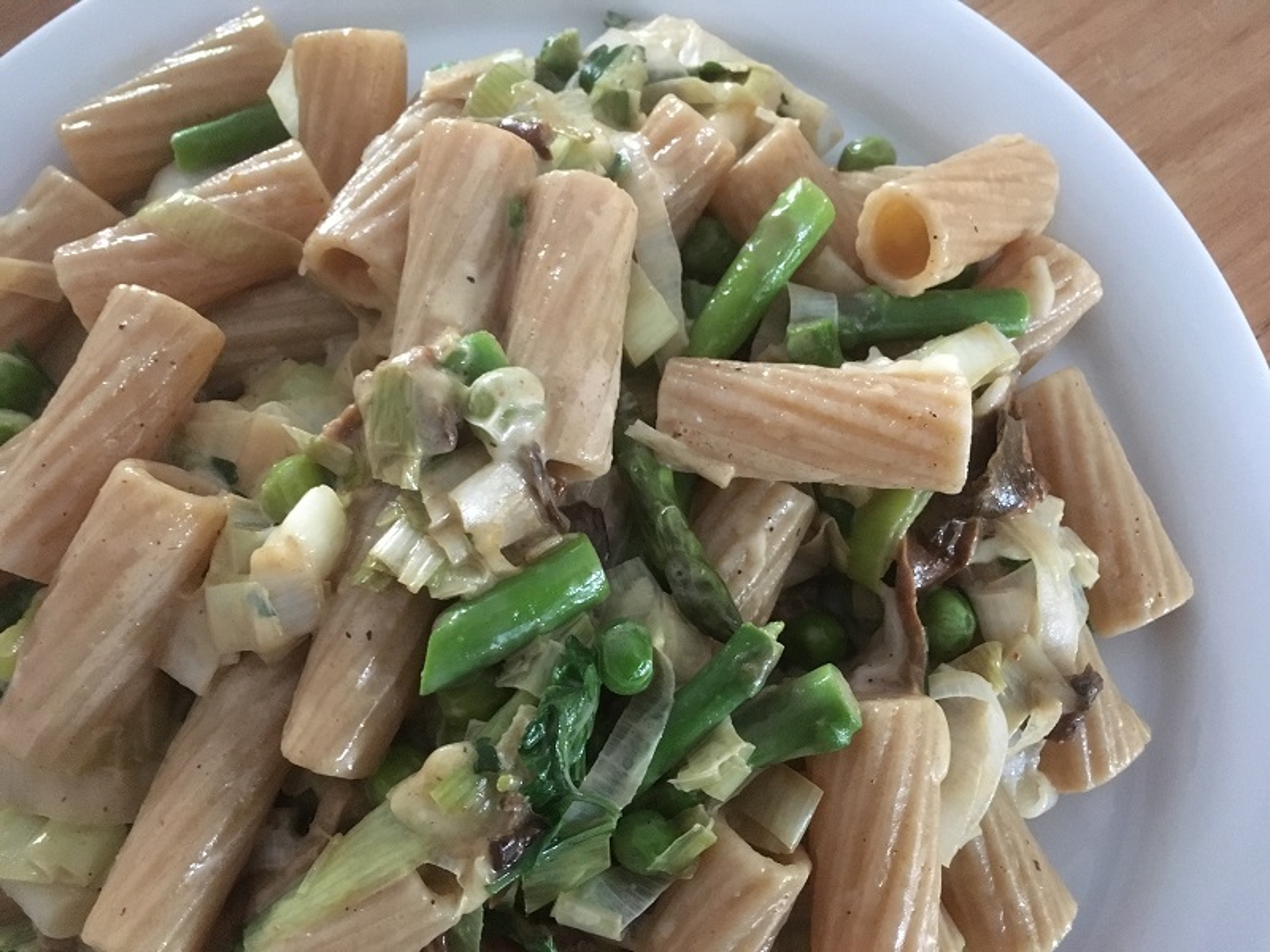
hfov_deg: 61.7
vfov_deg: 48.2
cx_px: 635
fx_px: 1064
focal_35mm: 29
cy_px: 476
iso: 320
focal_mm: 4.15
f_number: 2.2
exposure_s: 1/17
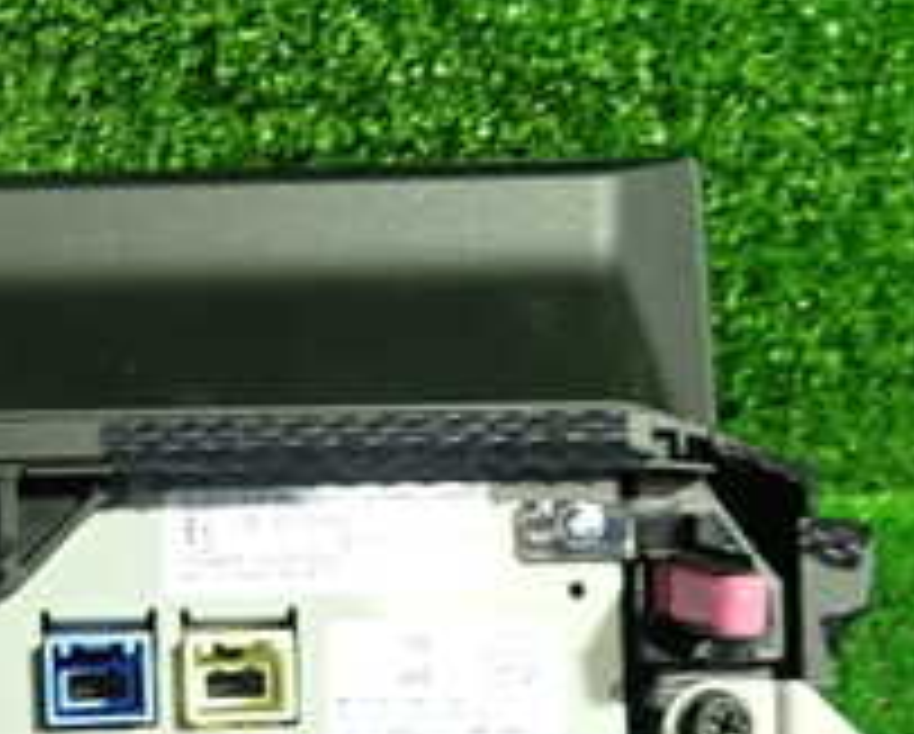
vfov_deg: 20.9
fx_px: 1950
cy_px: 630
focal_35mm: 72
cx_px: 9
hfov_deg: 25.2
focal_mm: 4.5
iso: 250
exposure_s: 1/30
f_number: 2
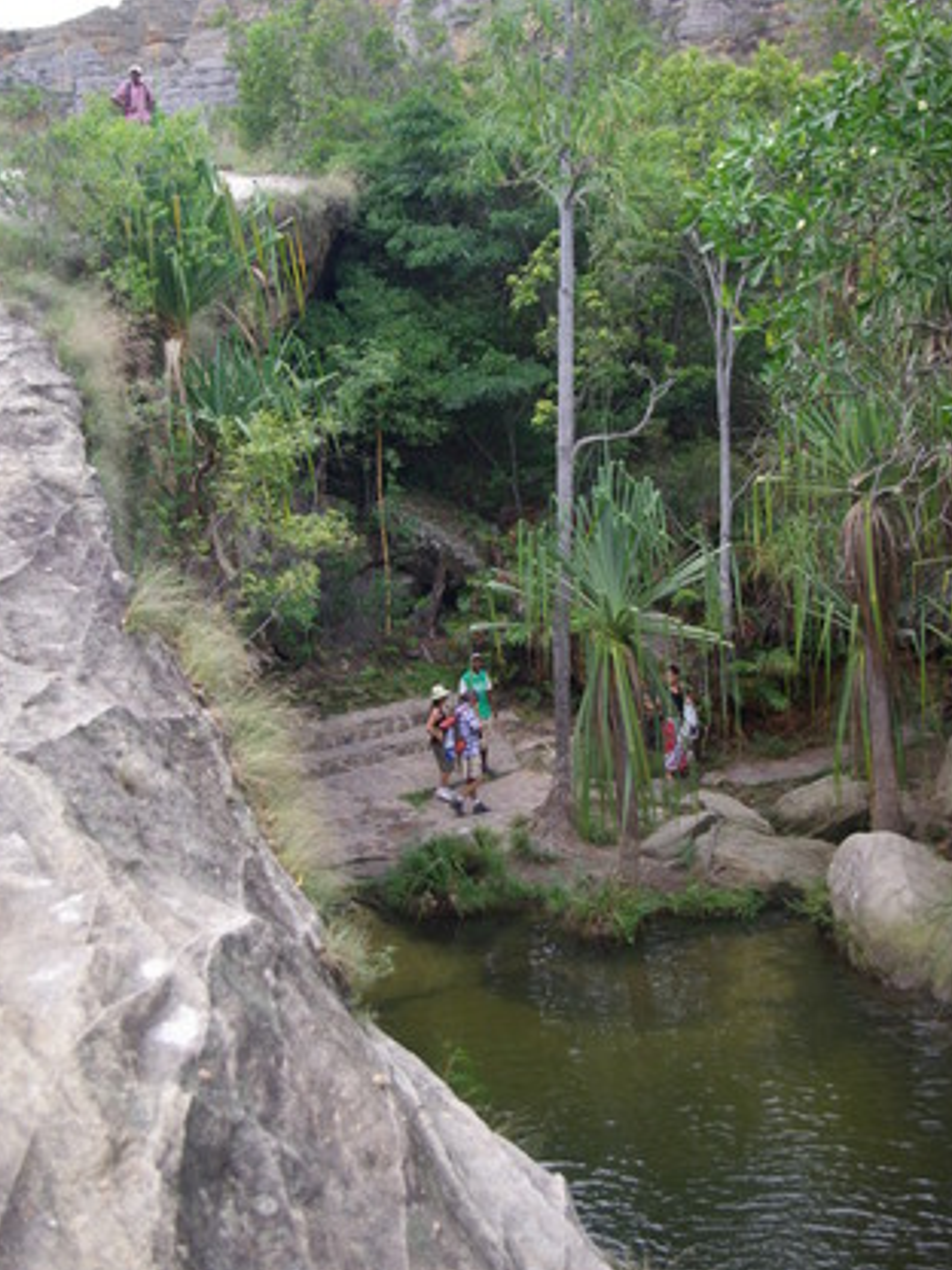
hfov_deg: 28.3
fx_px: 1890
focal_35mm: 52
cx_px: 467
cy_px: 632
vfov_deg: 37.1
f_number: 4
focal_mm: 31
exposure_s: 1/45
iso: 100
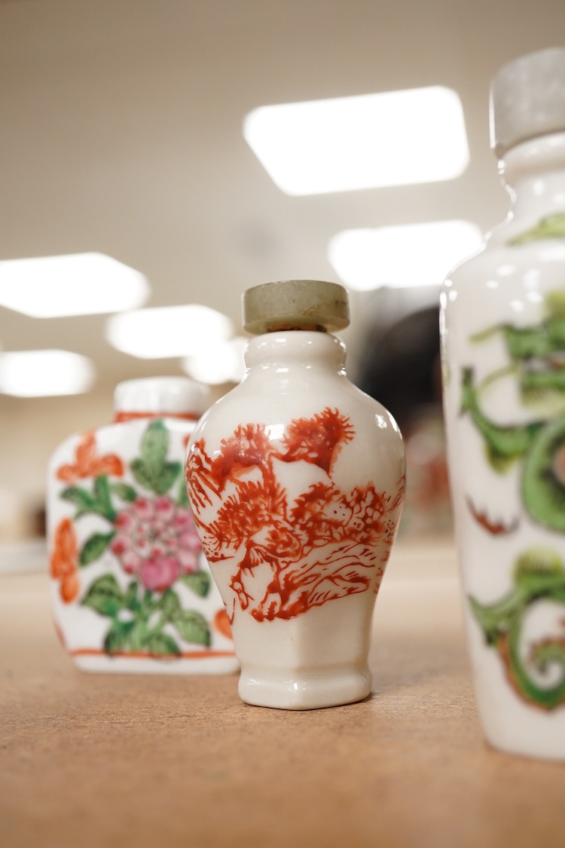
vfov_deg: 43.6
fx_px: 1059
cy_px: 424
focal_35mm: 45
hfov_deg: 29.9
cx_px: 282
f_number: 8
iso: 2500
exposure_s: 1/160
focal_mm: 30
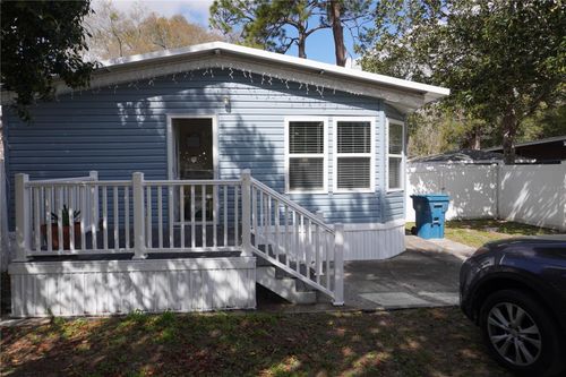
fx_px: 377
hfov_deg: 73.8
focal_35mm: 24
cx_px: 283
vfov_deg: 53.1
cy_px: 188
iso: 100
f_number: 6.3
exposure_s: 1/400
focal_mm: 16
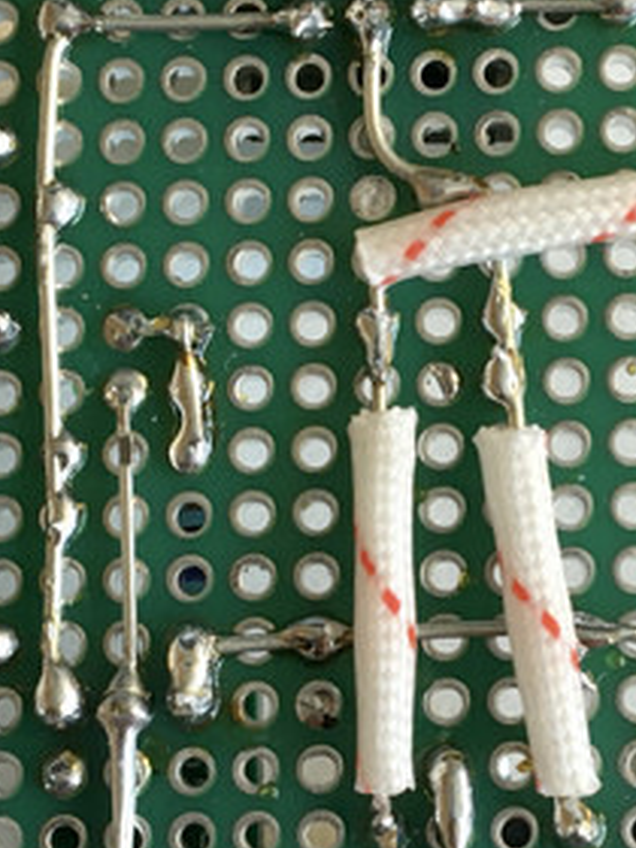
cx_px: 360
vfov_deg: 23.6
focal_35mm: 83
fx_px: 2033
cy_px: 454
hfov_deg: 17.8
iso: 25
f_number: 2.2
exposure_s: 1/33
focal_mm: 4.15
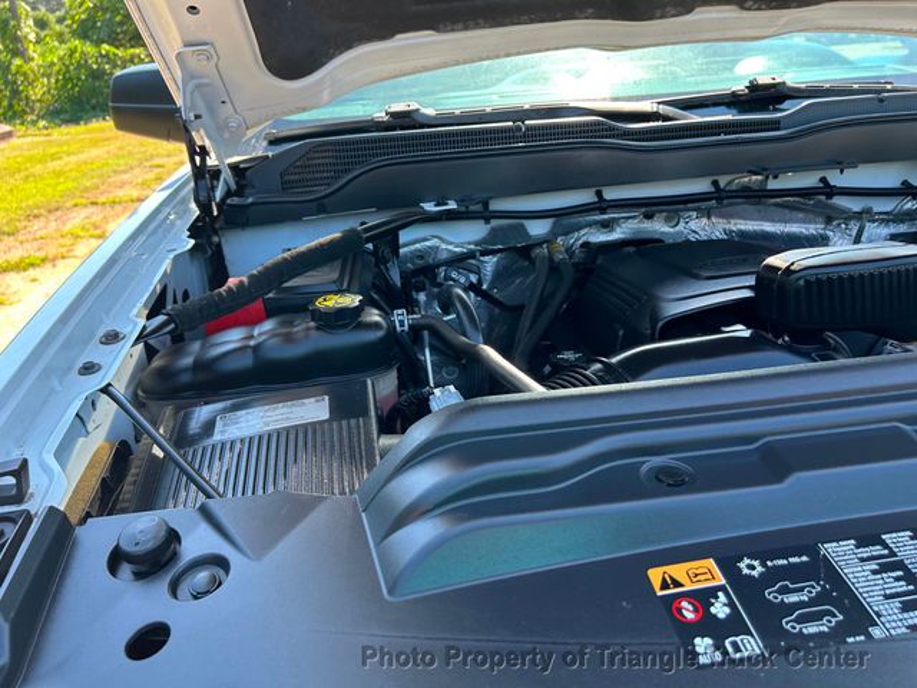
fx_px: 689
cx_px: 458
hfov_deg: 67.3
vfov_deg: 53.1
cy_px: 344
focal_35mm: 26
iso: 50
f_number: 1.5
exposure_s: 1/226
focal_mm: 5.7
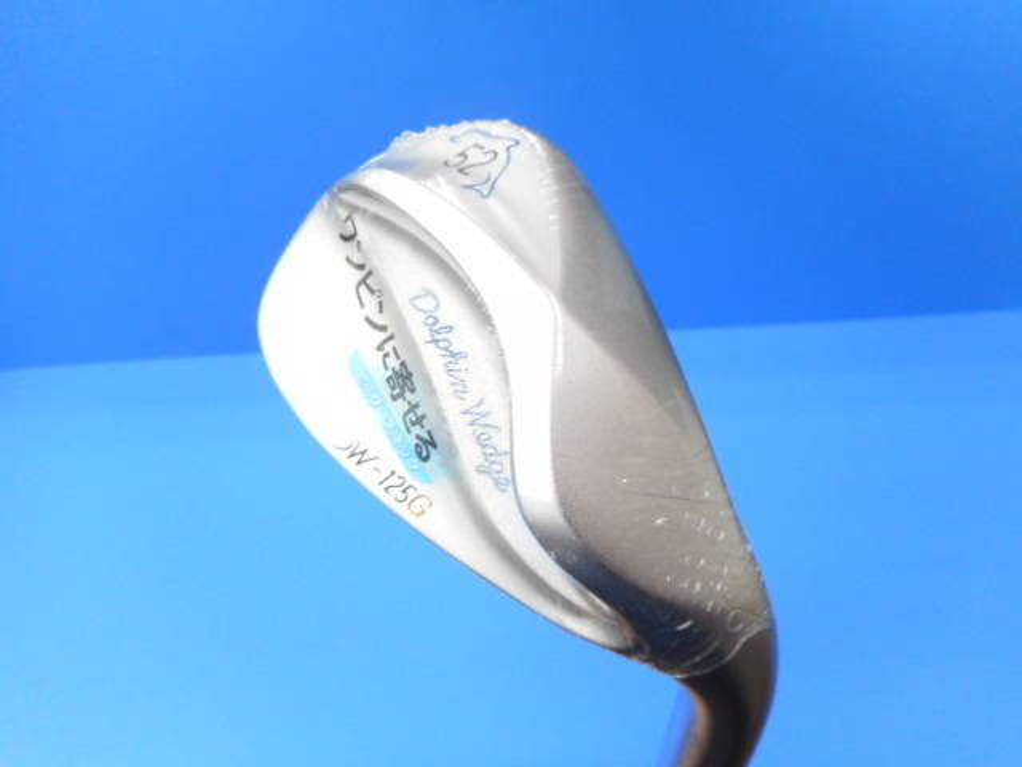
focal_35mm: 25
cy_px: 384
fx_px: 738
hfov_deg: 69.4
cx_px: 511
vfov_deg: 54.9
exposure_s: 1/30
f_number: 3.7
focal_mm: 4.5
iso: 110
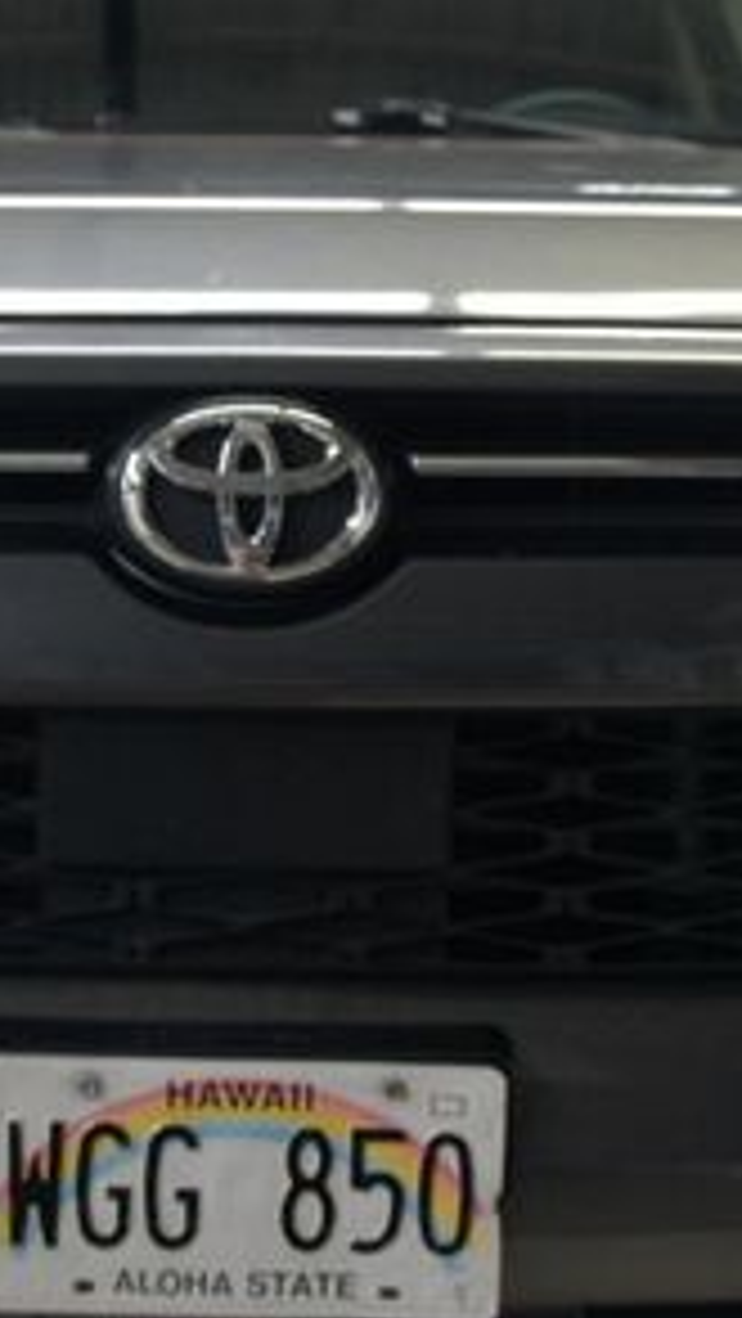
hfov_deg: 16.7
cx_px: 202
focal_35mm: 72
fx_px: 2521
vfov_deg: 29.3
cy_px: 733
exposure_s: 1/40
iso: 500
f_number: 4
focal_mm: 21
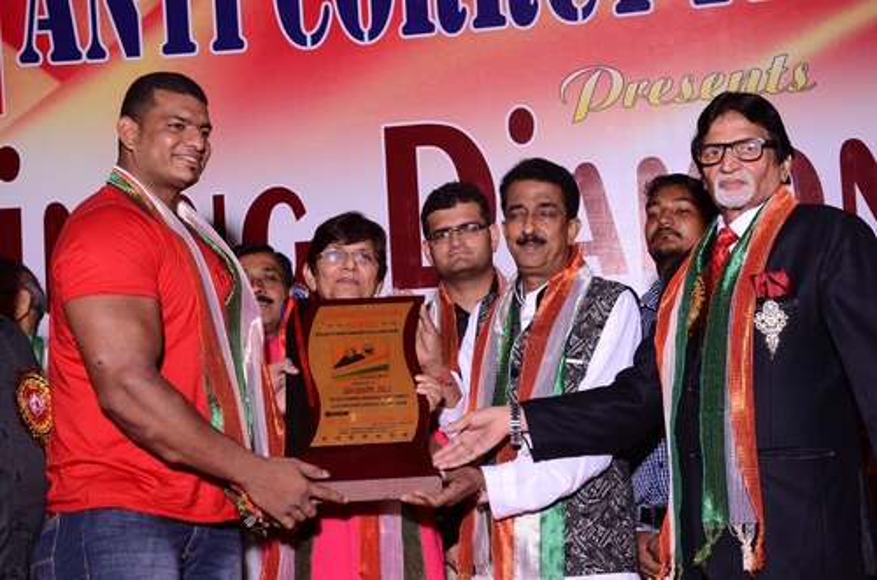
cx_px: 438
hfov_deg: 28.1
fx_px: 1750
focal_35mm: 72
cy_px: 290
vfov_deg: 18.8
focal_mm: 48
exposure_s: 1/125
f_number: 8
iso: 200
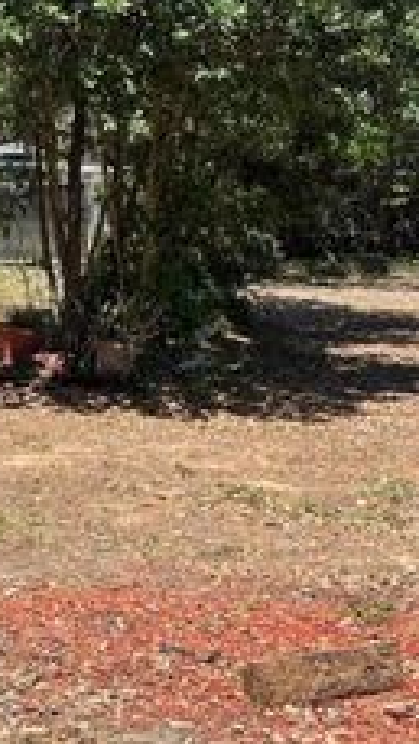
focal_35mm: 87
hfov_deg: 13.6
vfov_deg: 24.4
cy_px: 315
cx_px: -47
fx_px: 1716
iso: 50
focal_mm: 5.1
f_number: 1.6
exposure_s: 1/1580
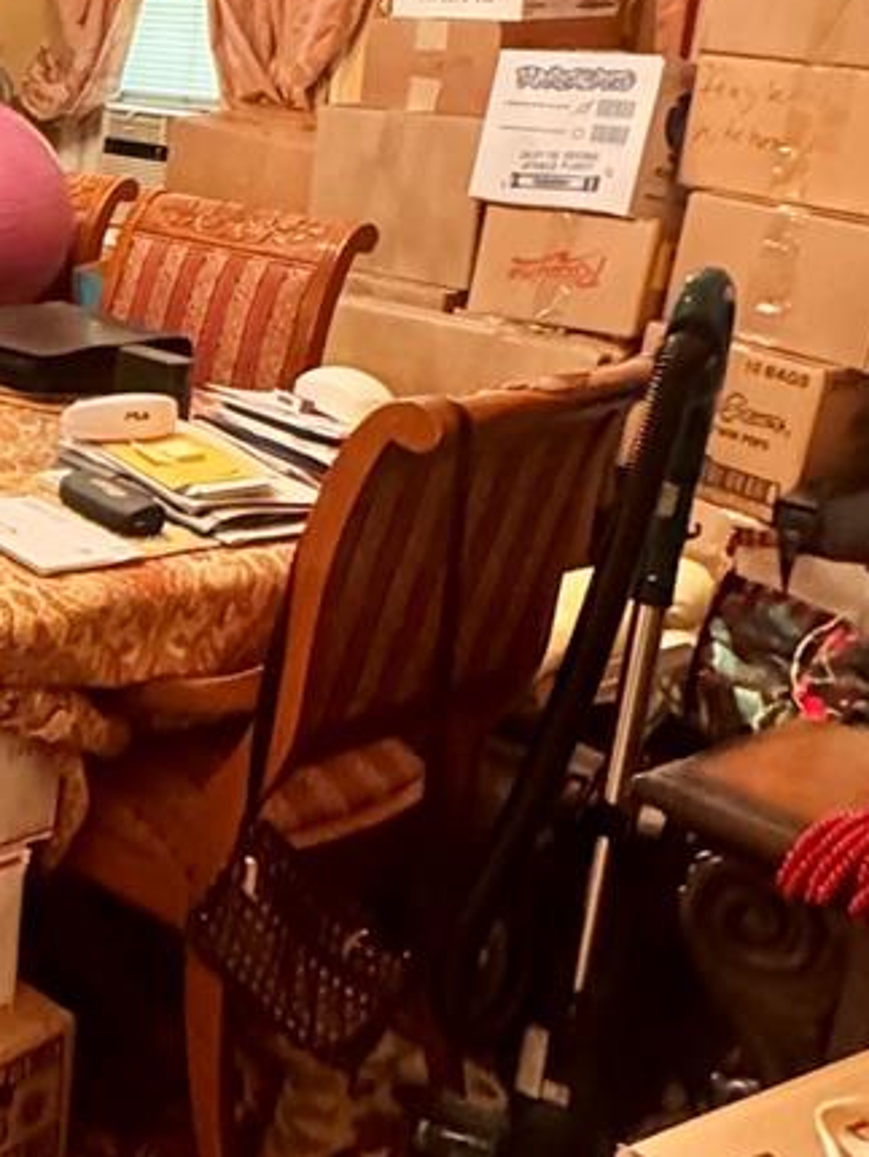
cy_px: 347
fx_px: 1672
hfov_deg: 23.6
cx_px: -414
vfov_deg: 37.6
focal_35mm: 50
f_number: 2.2
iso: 1250
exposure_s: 1/60
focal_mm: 2.22
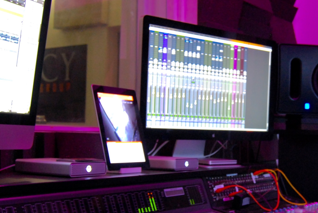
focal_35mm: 64
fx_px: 567
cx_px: 247
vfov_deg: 21.2
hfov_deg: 30.7
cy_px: 132
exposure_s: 1/10
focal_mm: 19
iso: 800
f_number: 4
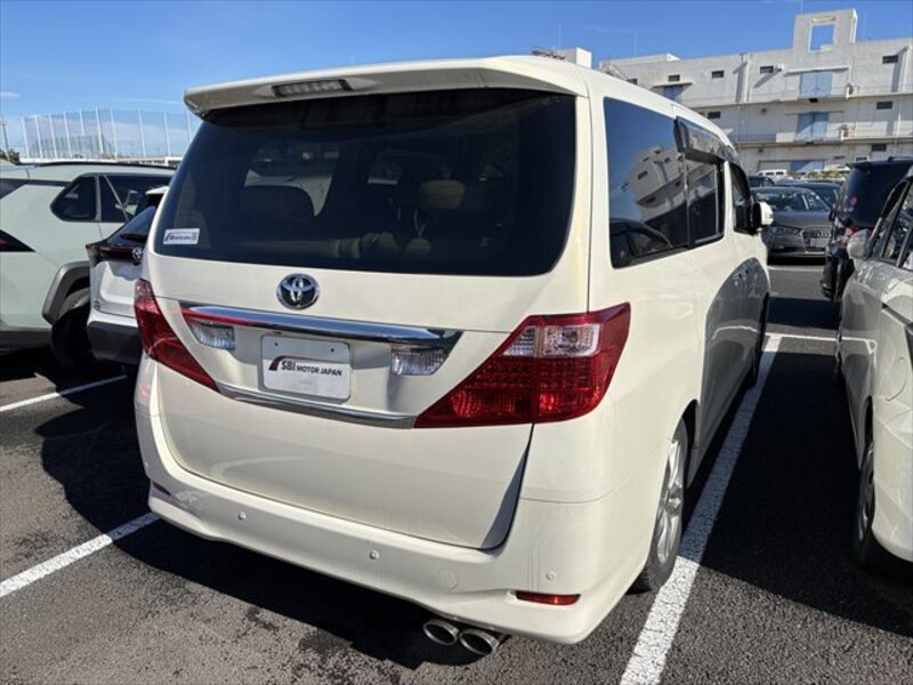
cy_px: 342
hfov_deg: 67.3
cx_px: 456
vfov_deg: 53.1
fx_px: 686
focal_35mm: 26
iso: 50
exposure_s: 1/4255
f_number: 1.6
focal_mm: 5.96
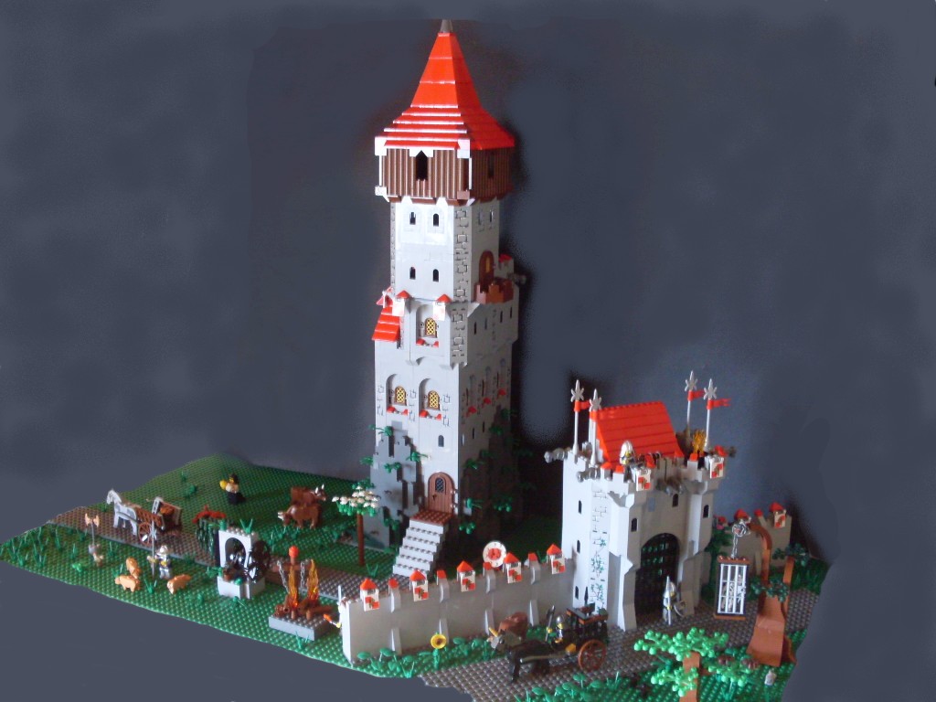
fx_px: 1028
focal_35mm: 38
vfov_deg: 37.7
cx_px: 468
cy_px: 351
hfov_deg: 49.0
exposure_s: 1/10
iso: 200
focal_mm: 6.3
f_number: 2.8
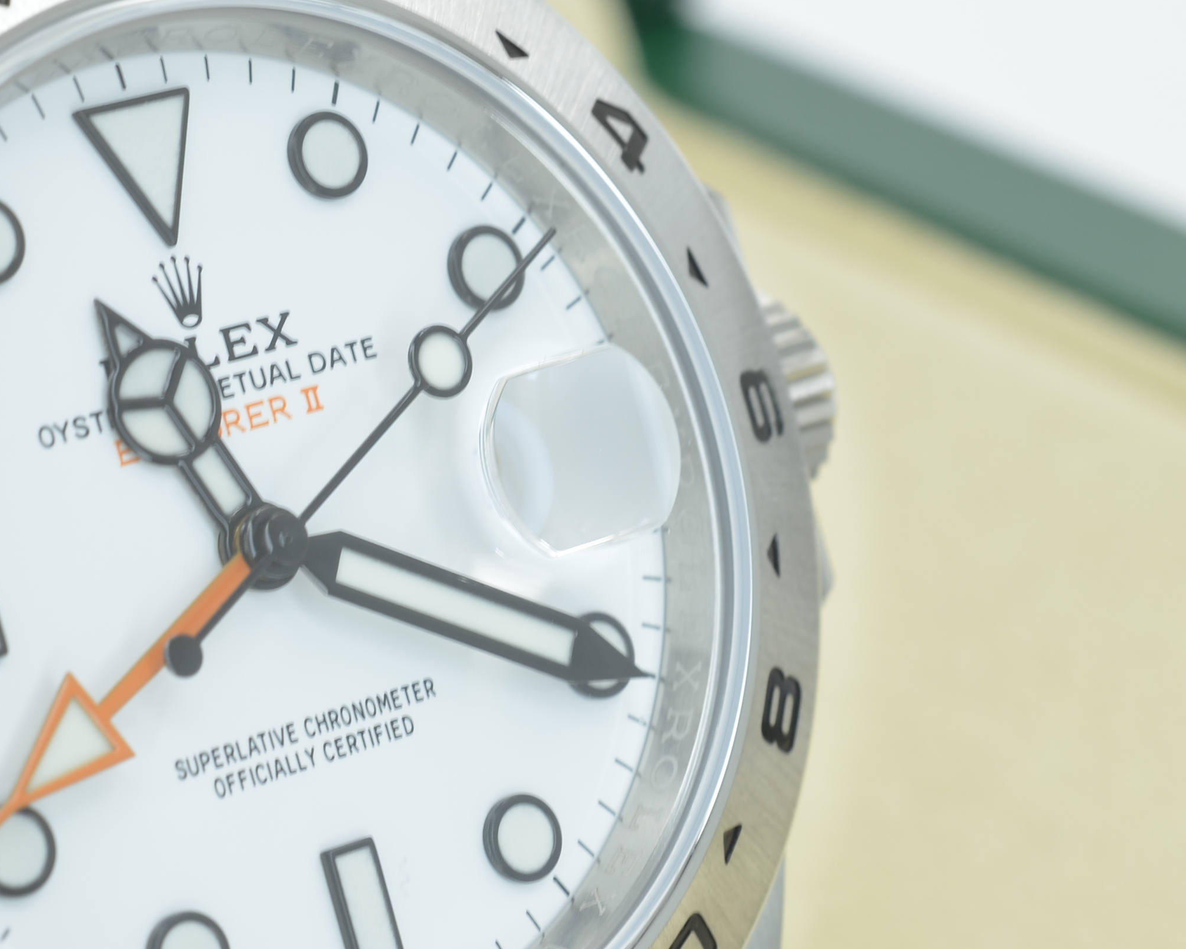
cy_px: 547
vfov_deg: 14.9
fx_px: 3615
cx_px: 100
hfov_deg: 18.3
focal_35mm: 103
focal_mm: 40
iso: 125
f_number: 13
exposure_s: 1/13
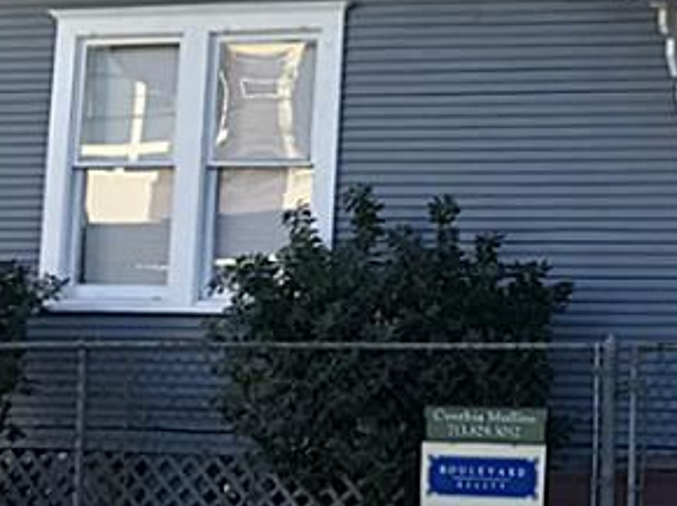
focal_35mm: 99
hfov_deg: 18.1
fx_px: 1935
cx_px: 945
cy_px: 26
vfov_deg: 14.7
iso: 20
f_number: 1.8
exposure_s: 1/367
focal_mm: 3.99
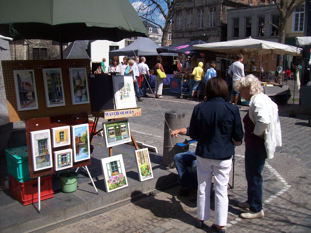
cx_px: 156
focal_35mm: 36
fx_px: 323
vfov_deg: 39.7
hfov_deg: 51.4
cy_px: 116
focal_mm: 6
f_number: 4.8
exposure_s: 1/1401
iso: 80
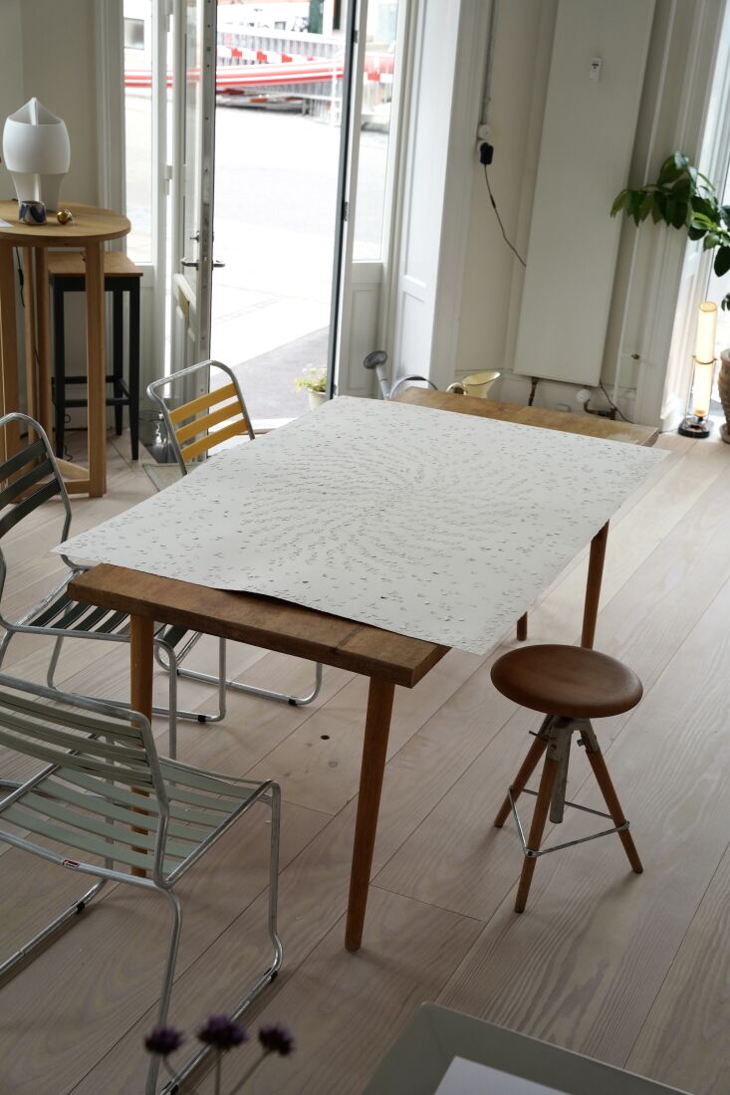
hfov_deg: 26.8
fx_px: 1533
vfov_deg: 39.3
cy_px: 548
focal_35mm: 50
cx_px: 365
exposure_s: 1/320
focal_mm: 50.4
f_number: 7.1
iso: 640
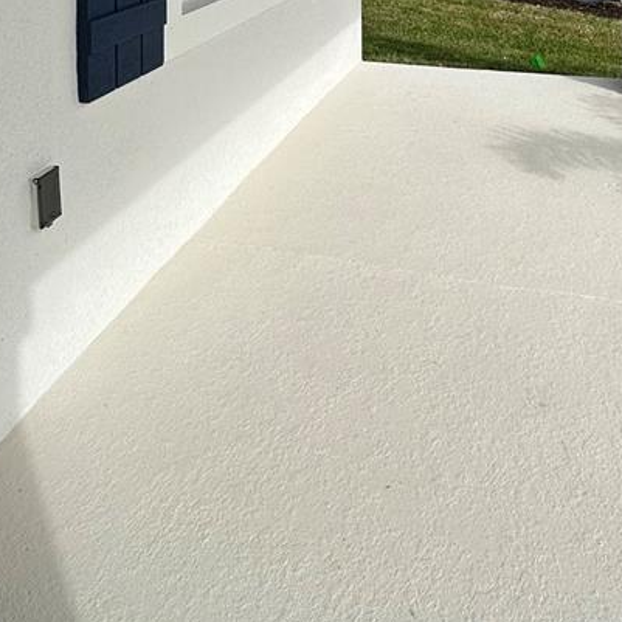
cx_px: 377
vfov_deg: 35.7
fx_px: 752
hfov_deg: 44.7
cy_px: -115
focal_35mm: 37
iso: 50
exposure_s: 1/2212
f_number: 2.2
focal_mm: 2.22
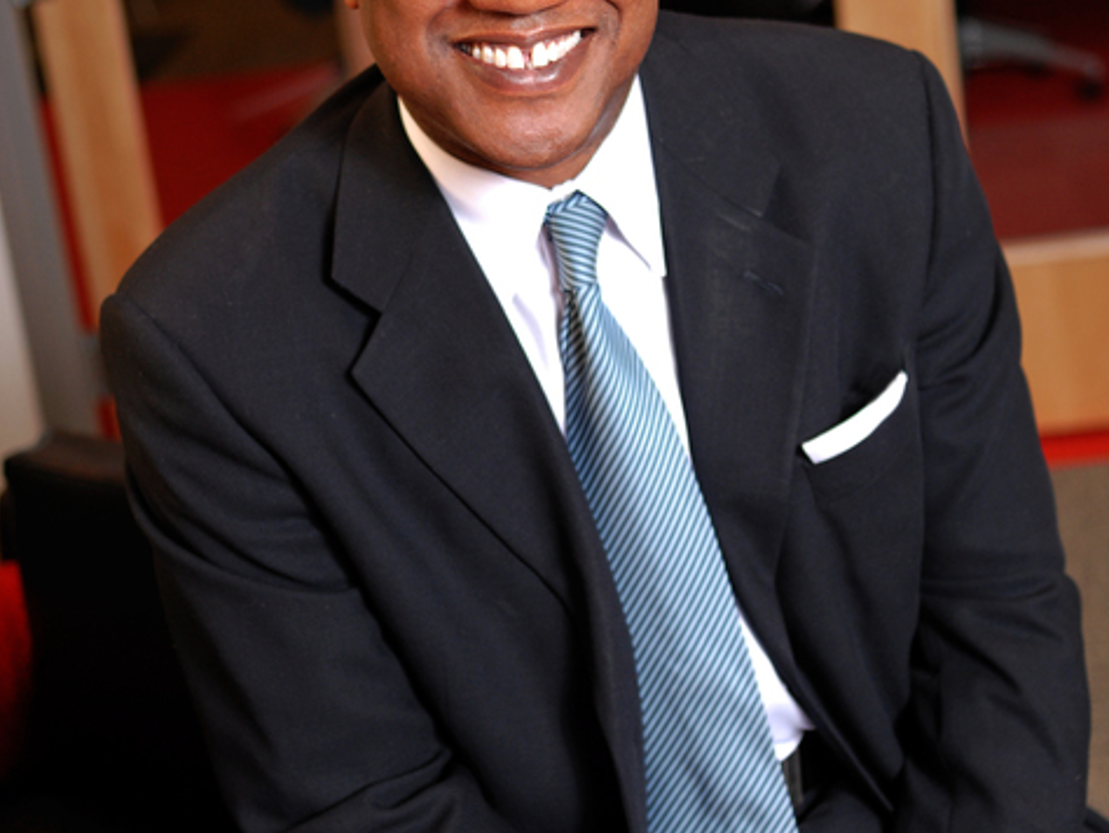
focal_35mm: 77
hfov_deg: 25.4
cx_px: 550
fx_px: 2459
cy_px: 386
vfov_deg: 19.2
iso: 320
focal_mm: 35
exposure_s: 1/80
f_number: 2.8
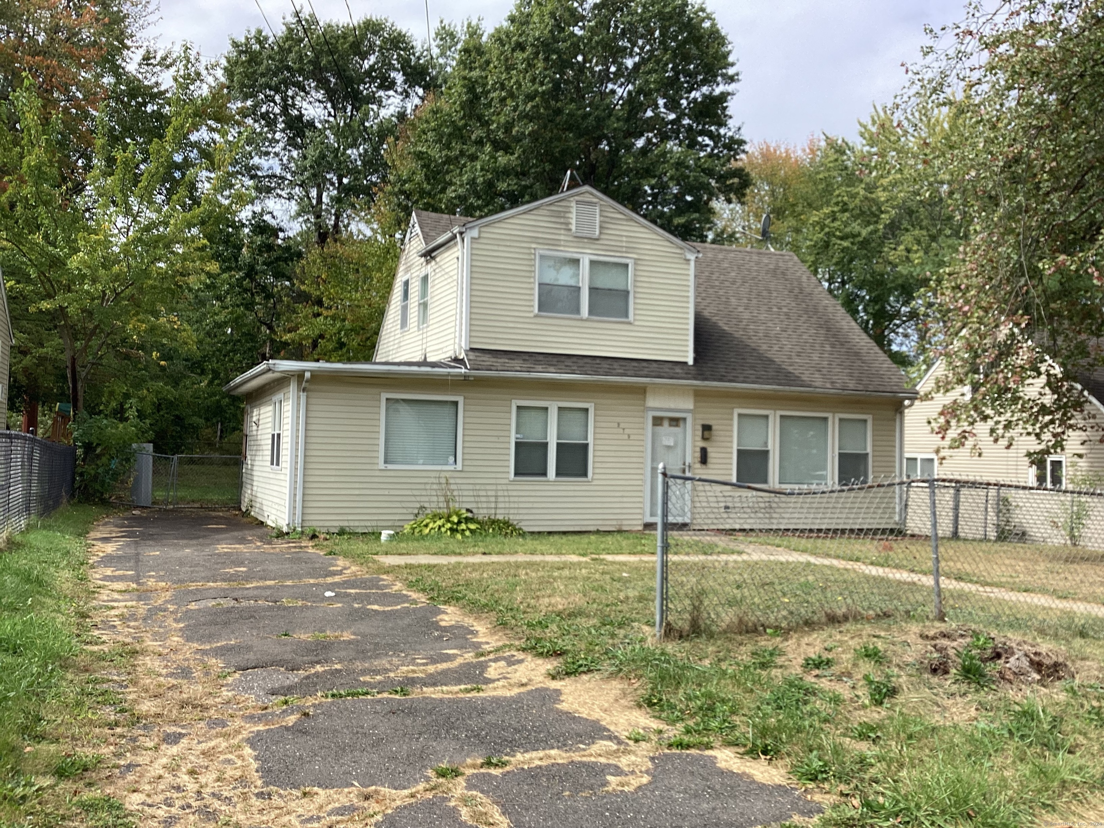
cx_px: 552
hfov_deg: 58.4
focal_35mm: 31
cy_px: 414
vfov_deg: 45.4
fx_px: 989
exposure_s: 1/858
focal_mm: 3.3
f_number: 2.4
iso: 25
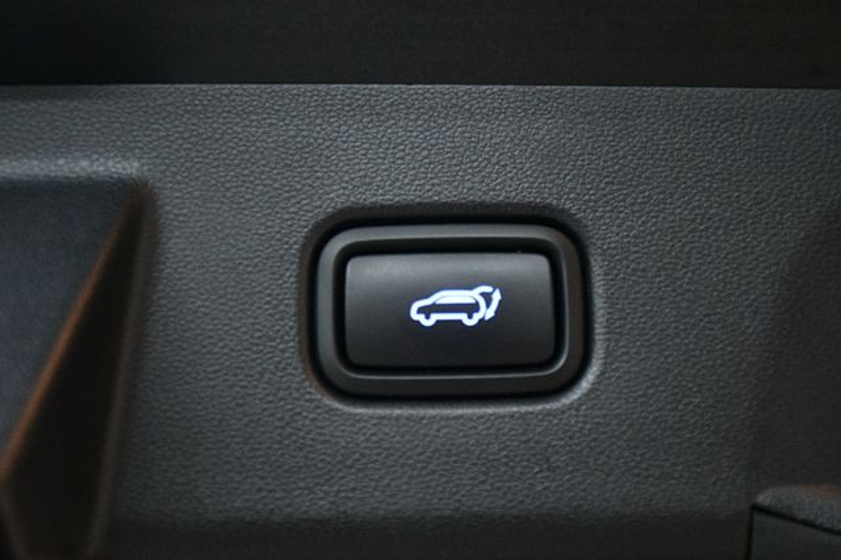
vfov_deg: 17.5
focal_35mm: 78
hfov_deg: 26.0
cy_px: 280
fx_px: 1821
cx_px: 420
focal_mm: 52
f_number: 4.8
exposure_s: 1/60
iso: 4000
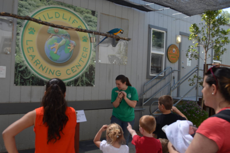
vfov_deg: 39.8
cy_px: 76
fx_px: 210
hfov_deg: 57.3
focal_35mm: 33
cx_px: 115
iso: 200
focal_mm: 22
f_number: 7.1
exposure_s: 1/200
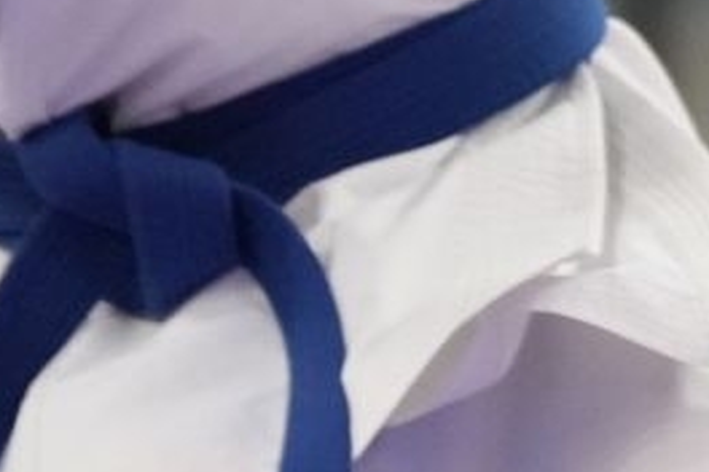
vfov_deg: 1.2
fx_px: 22588
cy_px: -1051
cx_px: 1367
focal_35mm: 1147
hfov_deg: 1.8
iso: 4000
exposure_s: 1/1000
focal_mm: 168
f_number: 2.8
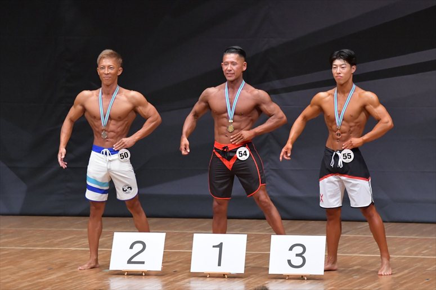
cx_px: 218
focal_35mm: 255
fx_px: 3087
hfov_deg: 8.1
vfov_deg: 5.4
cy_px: 145
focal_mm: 170
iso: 6400
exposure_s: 1/400
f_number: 5.6
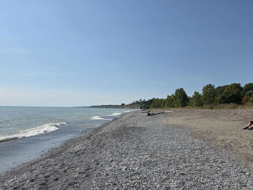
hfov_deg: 61.6
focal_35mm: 29
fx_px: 212
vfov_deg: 47.9
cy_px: 114
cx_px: 122
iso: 50
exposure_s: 1/7944
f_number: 1.7
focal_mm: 6.3
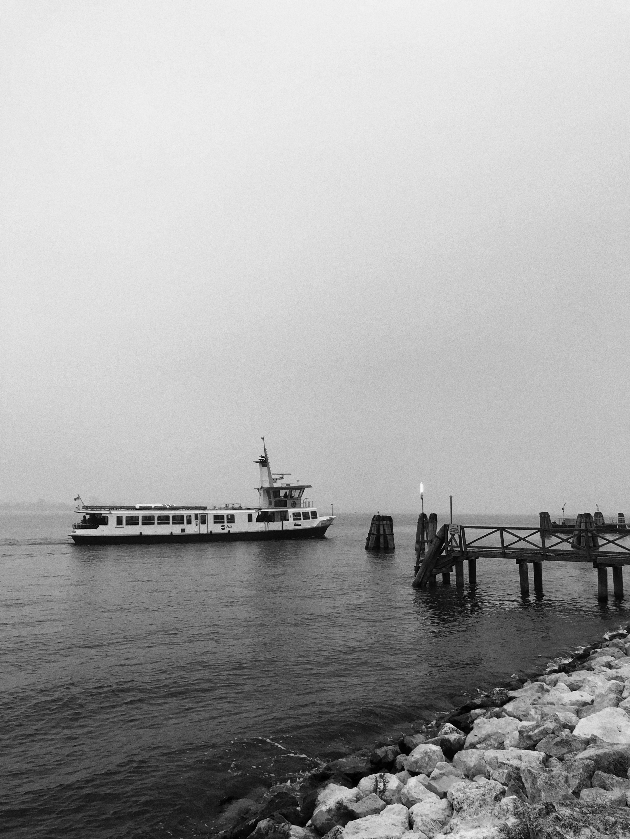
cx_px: 315
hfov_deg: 49.7
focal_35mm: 28
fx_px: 679
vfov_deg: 63.4
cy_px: 420
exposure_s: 1/1916
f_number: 1.8
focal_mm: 3.99
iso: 20
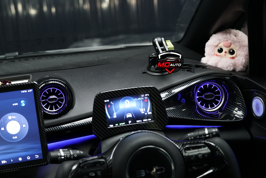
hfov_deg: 38.9
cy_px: 87
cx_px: 135
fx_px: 377
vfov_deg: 26.5
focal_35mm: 51
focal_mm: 49
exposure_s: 1/60
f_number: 4
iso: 3200
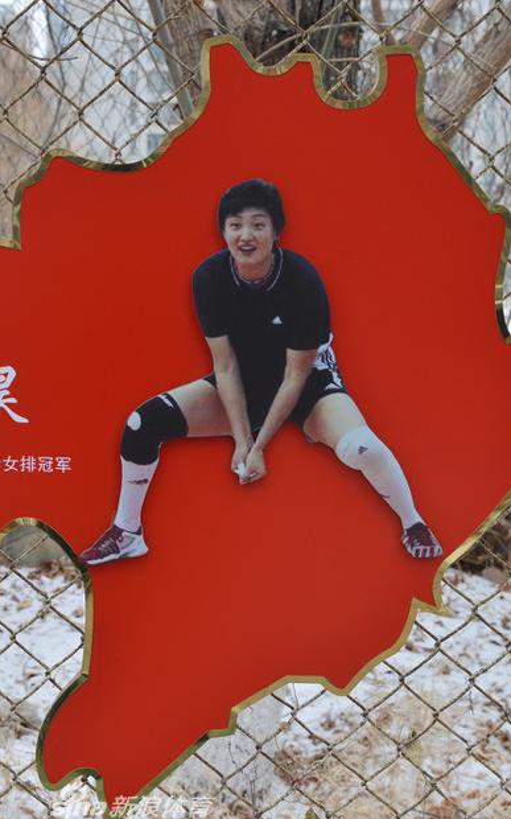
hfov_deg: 25.6
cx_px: 140
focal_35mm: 50
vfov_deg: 40.3
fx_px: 1115
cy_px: 417
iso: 200
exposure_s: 1/30
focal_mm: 32
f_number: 4
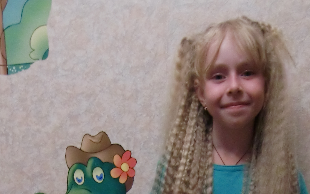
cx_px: 208
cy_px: 298
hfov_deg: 34.8
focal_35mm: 58
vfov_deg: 19.3
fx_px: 490
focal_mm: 4.3
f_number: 3.2
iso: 400
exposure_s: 1/8
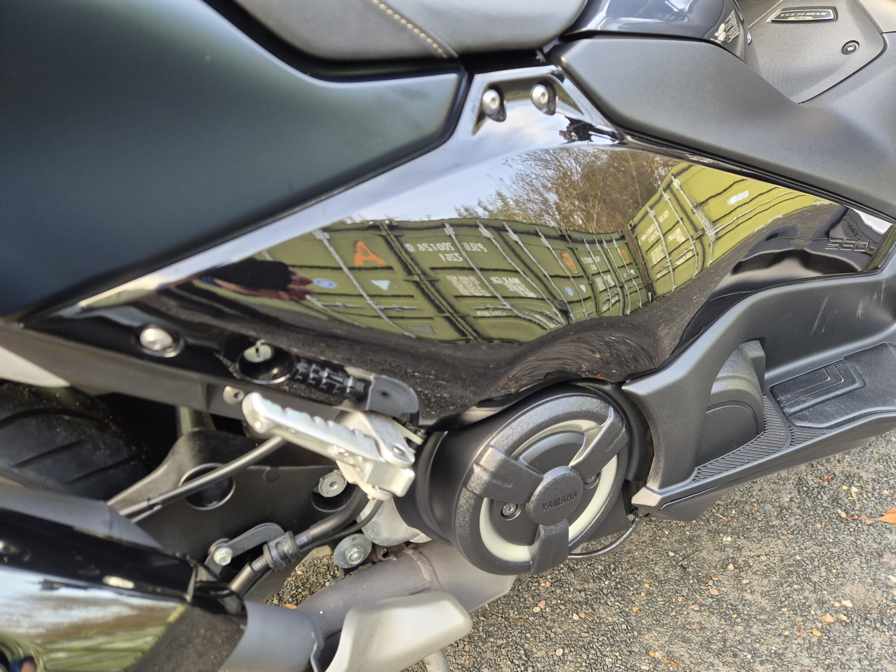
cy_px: 336
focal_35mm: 23
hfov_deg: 73.9
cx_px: 448
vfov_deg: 58.9
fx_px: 595
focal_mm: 5.4
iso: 200
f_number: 1.8
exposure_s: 1/100
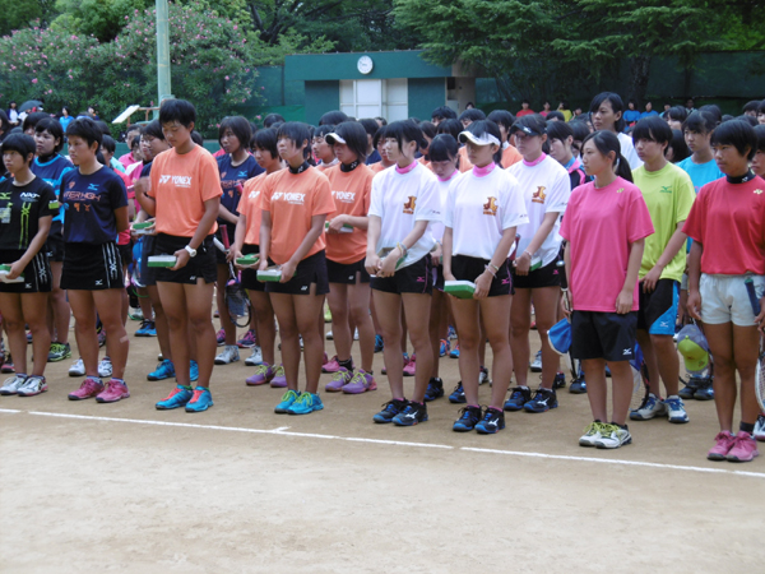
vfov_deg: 18.9
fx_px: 1724
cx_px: 382
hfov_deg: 25.0
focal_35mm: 78
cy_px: 287
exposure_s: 1/100
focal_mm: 14
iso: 100
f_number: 4.5
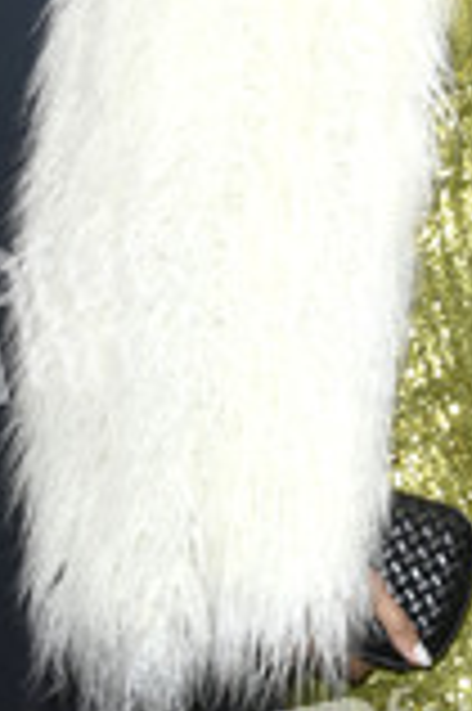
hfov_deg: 8.6
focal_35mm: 157
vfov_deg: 13.0
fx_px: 3094
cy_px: 90
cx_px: 589
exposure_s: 1/250
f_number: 5.6
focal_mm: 62
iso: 320
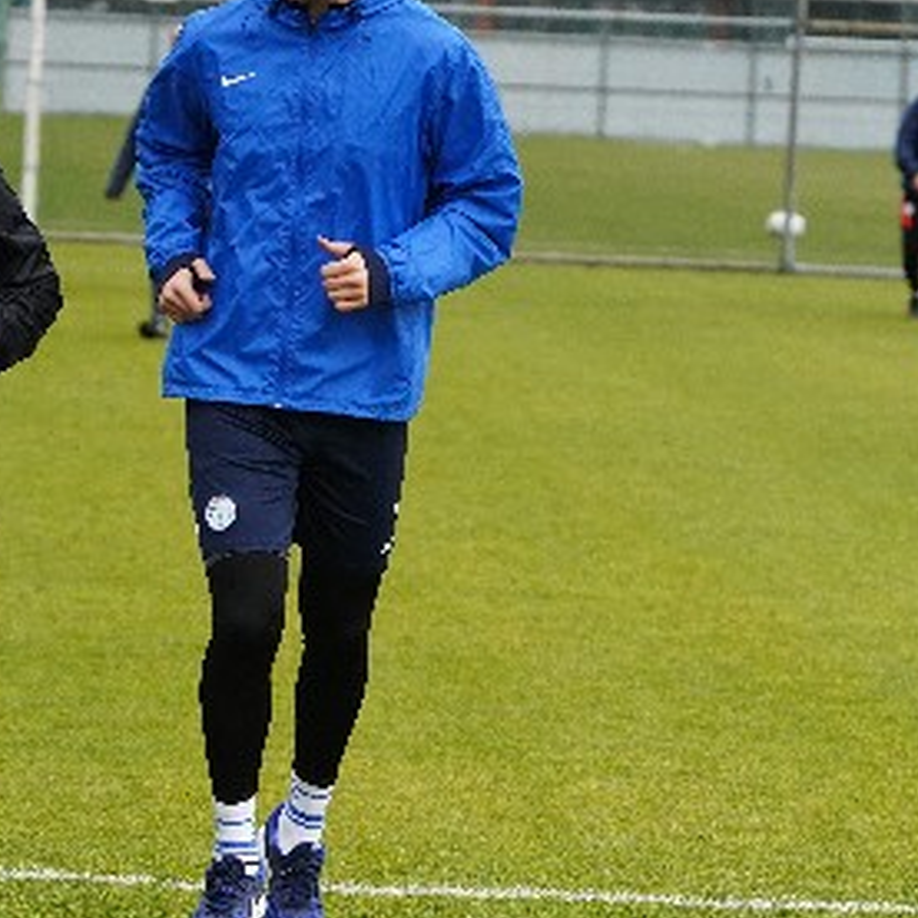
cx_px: 209
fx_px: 8941
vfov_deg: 5.9
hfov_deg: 5.9
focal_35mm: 298
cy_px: 429
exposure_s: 1/5000
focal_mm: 145
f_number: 5.6
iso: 5000
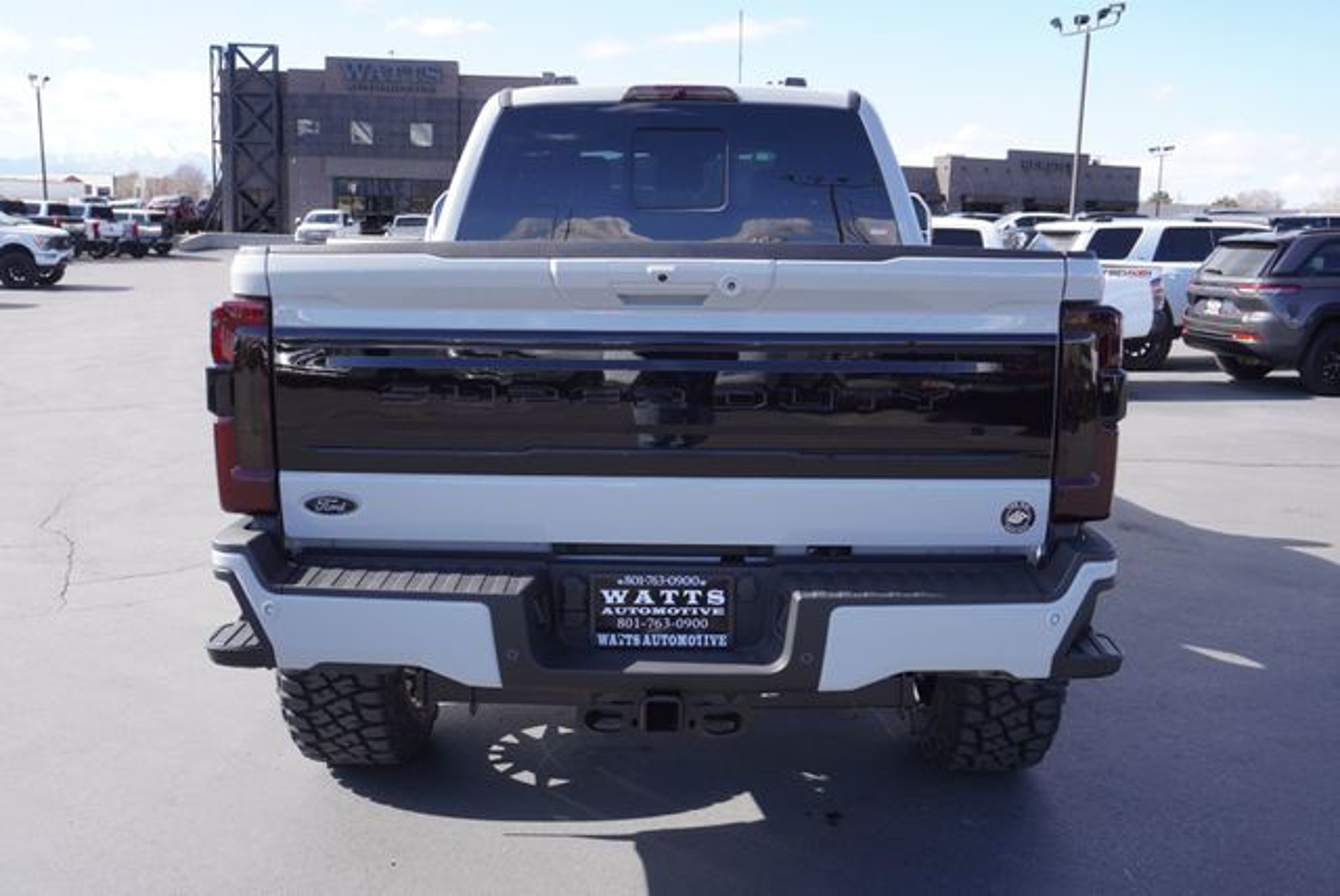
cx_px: 670
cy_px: 448
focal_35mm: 33
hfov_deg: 57.2
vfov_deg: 40.0
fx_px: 1229
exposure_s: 1/125
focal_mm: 22
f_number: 6.3
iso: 100
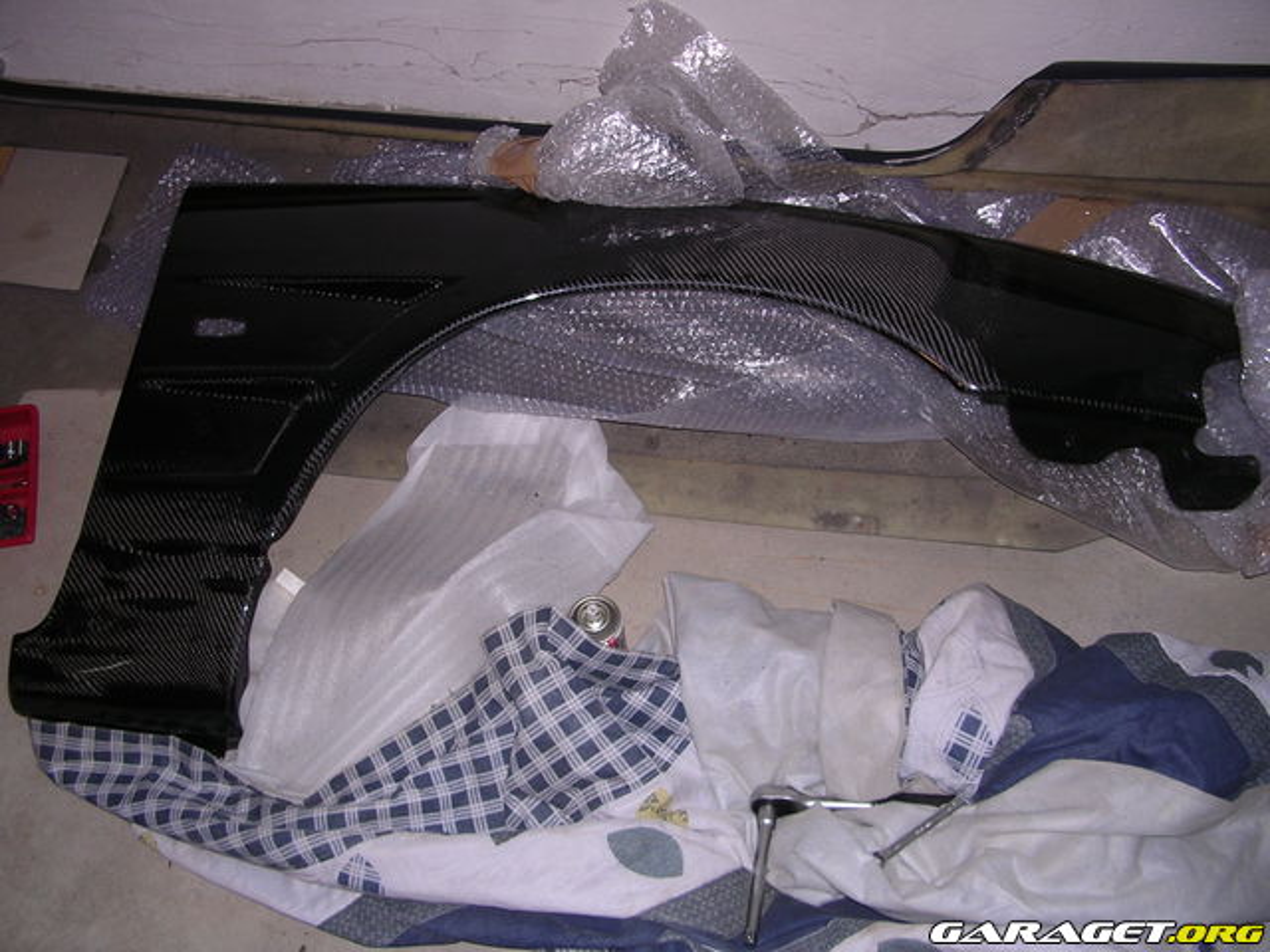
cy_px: 476
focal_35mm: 38
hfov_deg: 49.0
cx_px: 635
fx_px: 1394
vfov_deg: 37.7
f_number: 2.8
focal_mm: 5.8
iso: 100
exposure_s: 1/60.1
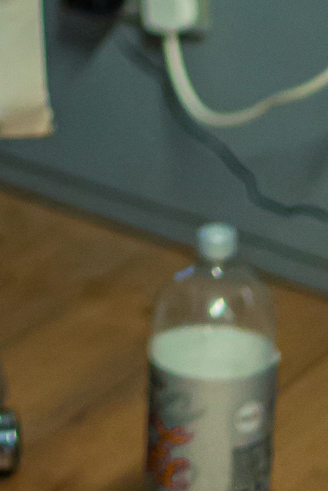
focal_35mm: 252
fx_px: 3444
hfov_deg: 5.3
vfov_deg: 7.6
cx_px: -429
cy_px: -728
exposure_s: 1/200
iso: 1250
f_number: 1.4
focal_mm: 30
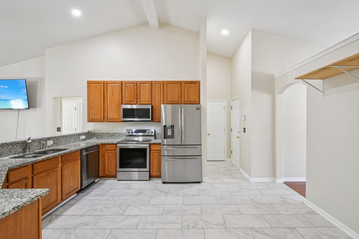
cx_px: 180
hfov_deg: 100.4
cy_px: 120
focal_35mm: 15
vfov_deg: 77.3
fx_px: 150
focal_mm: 10
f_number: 8
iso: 400
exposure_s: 1/10
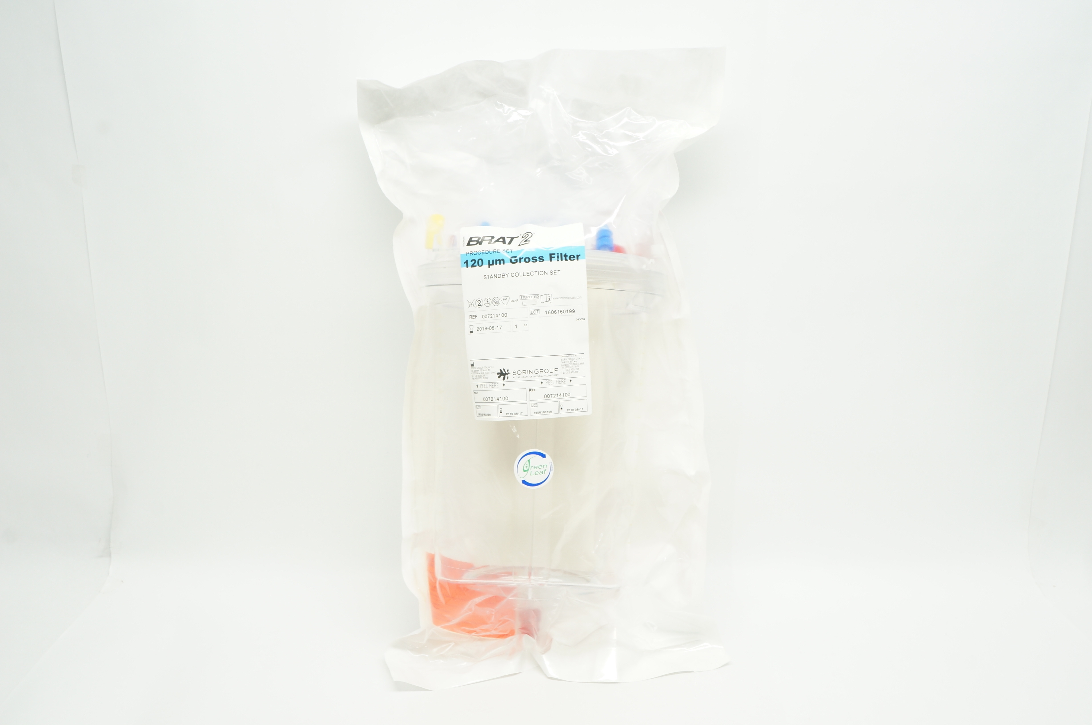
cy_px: 362
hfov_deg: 62.0
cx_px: 546
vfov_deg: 43.5
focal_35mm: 30
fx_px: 909
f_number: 11
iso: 400
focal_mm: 20
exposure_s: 1/15
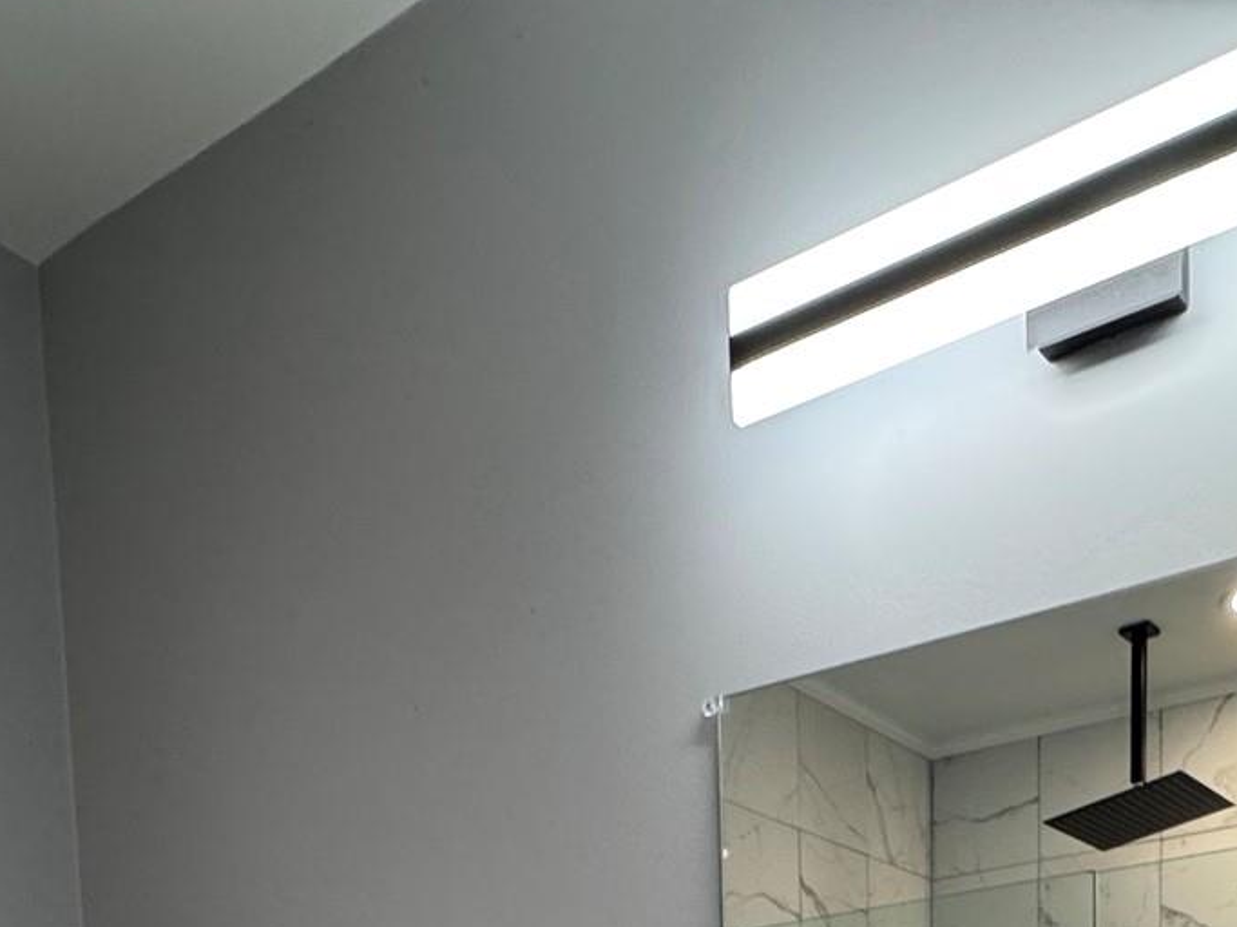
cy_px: 1371
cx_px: 734
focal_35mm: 42
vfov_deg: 25.9
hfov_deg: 44.6
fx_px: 1501
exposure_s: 1/120
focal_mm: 2.22
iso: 200
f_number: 2.2
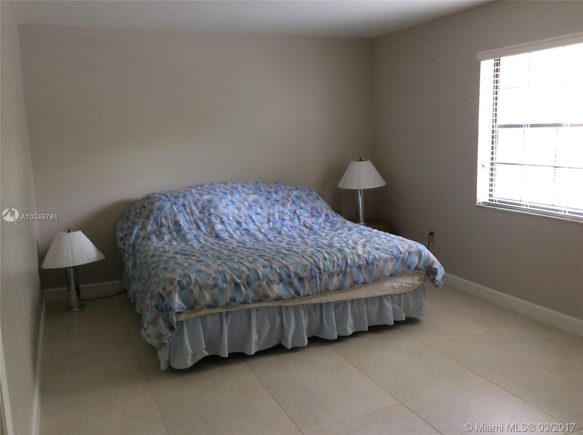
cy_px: 218
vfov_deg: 44.0
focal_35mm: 32
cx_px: 292
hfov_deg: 56.9
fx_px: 538
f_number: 2.4
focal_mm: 3.3
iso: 100
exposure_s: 1/24
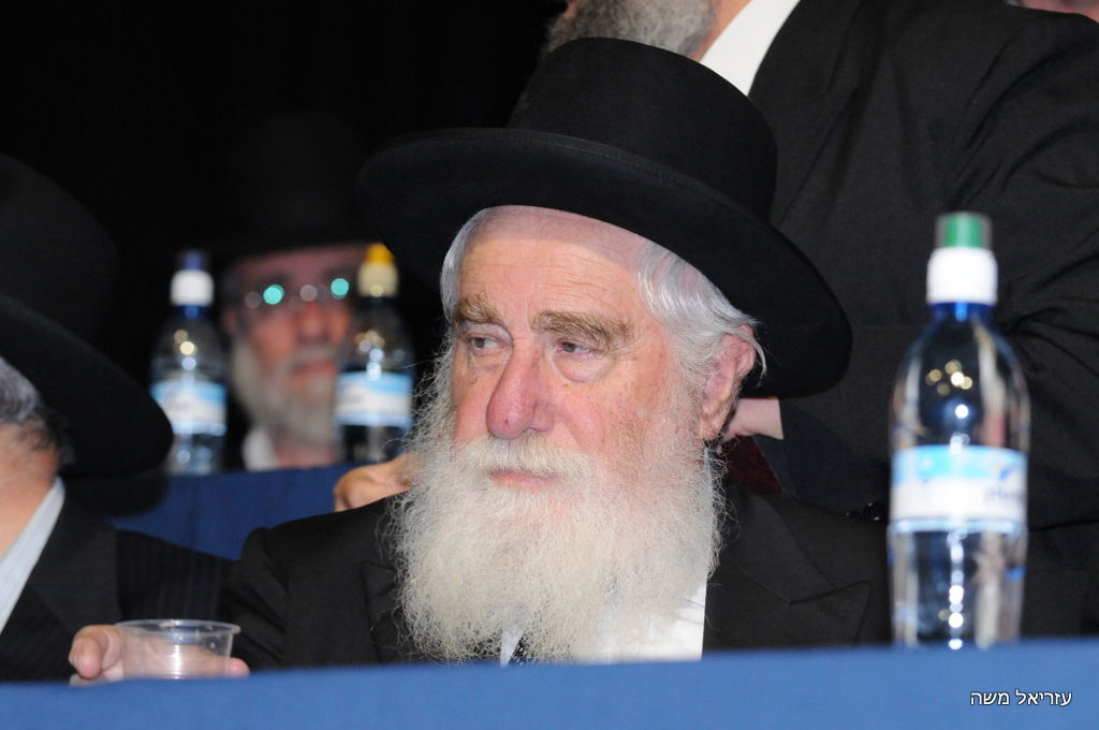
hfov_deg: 11.4
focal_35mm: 180
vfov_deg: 7.6
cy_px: 365
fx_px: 5488
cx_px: 550
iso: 2000
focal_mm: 120
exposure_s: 1/250
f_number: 5.6
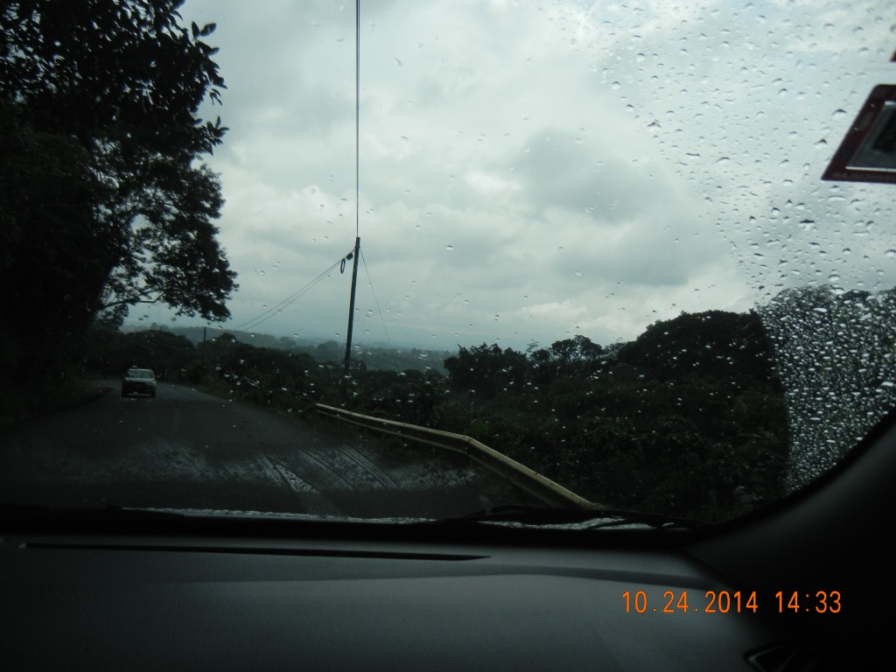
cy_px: 336
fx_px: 777
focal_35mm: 30
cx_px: 448
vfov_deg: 46.8
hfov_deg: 60.0
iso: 160
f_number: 7
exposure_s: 1/468
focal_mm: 5.4
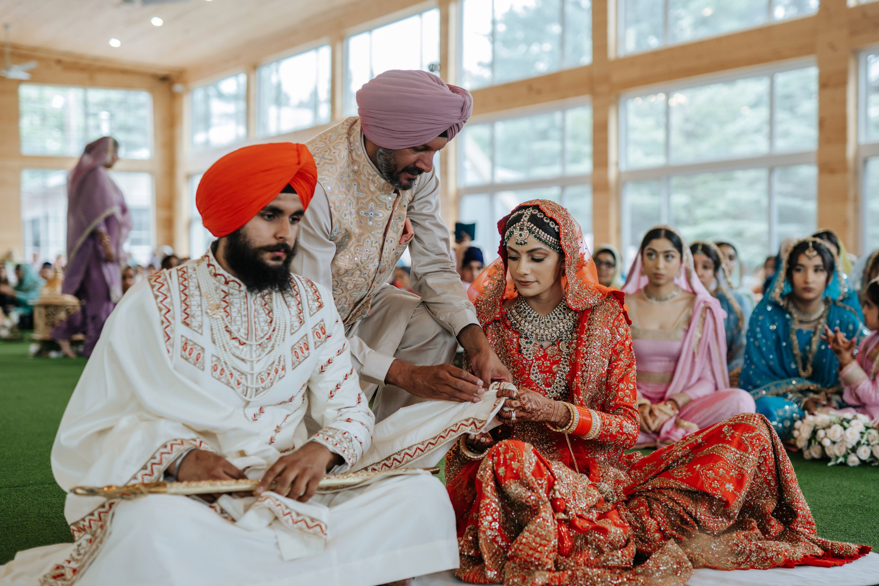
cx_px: 469
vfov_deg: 24.6
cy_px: 317
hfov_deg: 36.2
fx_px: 1343
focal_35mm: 55
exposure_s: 1/250
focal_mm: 50
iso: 400
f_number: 2
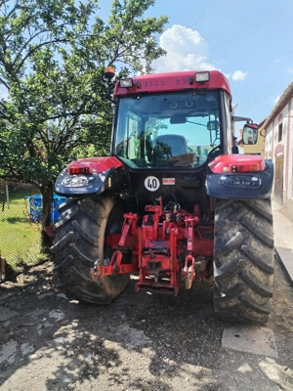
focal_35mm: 26
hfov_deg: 53.1
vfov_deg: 67.3
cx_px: 146
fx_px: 293
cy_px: 196
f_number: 1.8
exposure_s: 1/689
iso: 100
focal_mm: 4.75
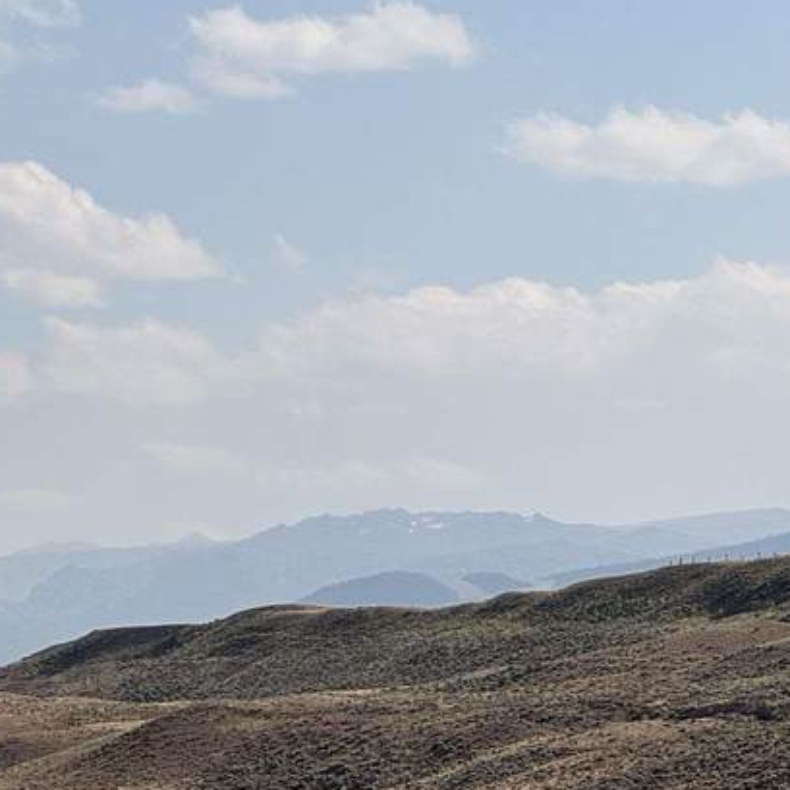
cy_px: 583
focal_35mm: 213
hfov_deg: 8.1
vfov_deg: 8.2
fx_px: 5500
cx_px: -301
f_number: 2.8
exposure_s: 1/1508
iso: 25
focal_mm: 9
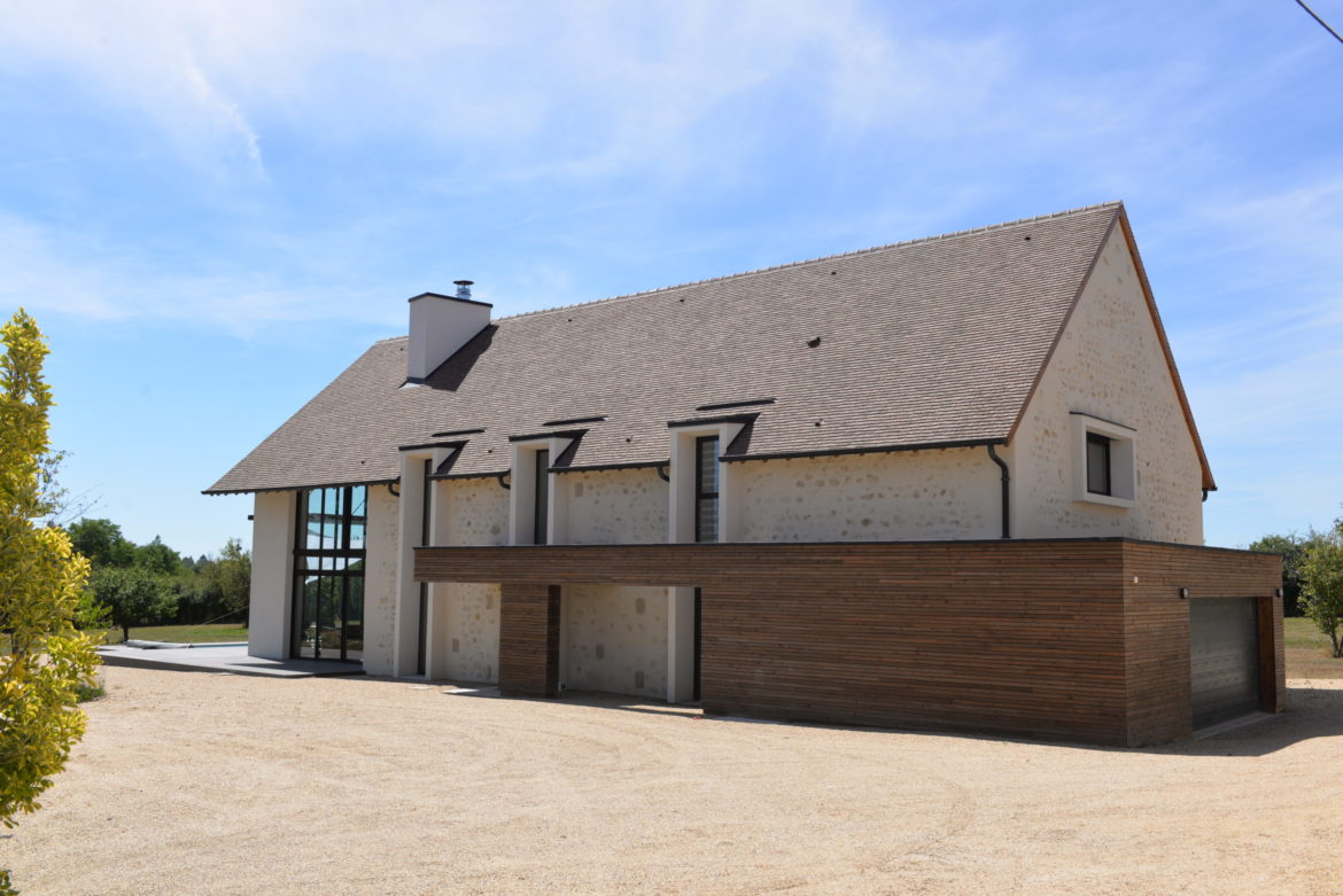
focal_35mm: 32
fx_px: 1194
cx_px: 672
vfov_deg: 41.1
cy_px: 448
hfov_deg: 58.7
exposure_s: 1/200
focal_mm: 32
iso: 100
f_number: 10
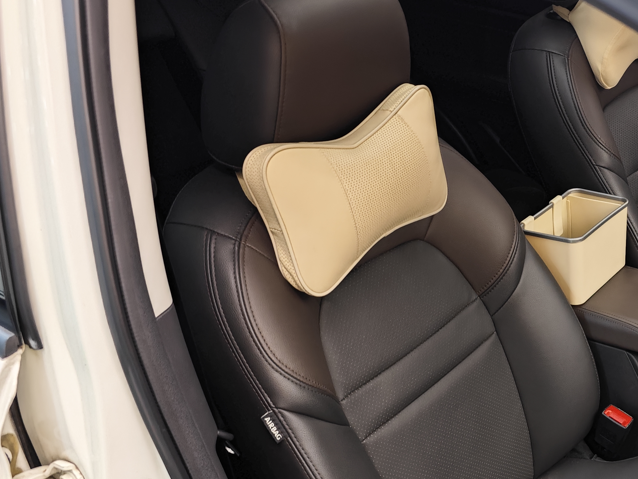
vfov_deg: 29.7
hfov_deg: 37.4
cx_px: 560
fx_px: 885
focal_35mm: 48
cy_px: 366
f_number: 1.9
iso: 500
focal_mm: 8.7
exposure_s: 1/33.3
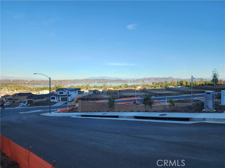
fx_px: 149
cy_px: 84
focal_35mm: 23
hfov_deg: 73.9
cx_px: 112
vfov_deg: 58.9
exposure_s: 1/647
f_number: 1.8
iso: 12
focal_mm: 6.4
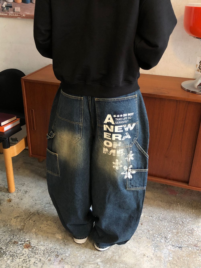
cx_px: 100
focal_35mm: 28
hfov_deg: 49.8
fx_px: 217
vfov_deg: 63.4
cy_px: 134
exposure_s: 1/17
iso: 40
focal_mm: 3.99
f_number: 1.8
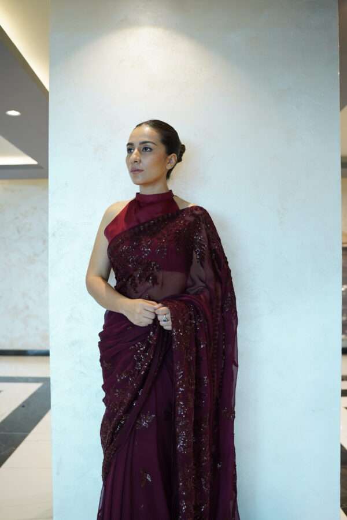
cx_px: 174
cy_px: 260
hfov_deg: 37.9
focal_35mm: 35
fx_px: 506
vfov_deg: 54.4
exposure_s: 1/100
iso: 1000
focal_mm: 35
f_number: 2.8
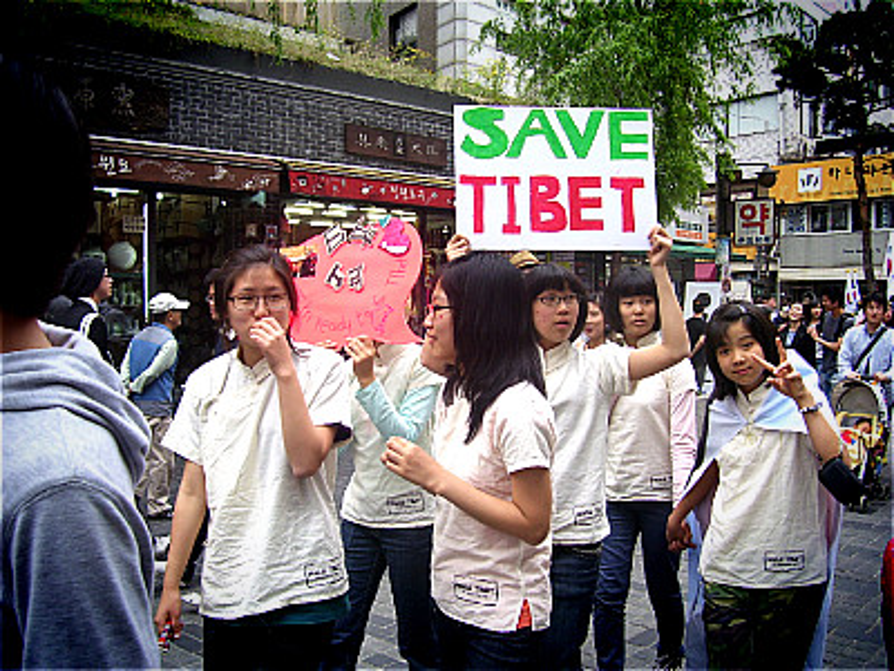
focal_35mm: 34
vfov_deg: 41.8
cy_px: 336
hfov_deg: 54.0
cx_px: 447
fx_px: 878
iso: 80
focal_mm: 5.6
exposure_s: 1/350
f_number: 2.7
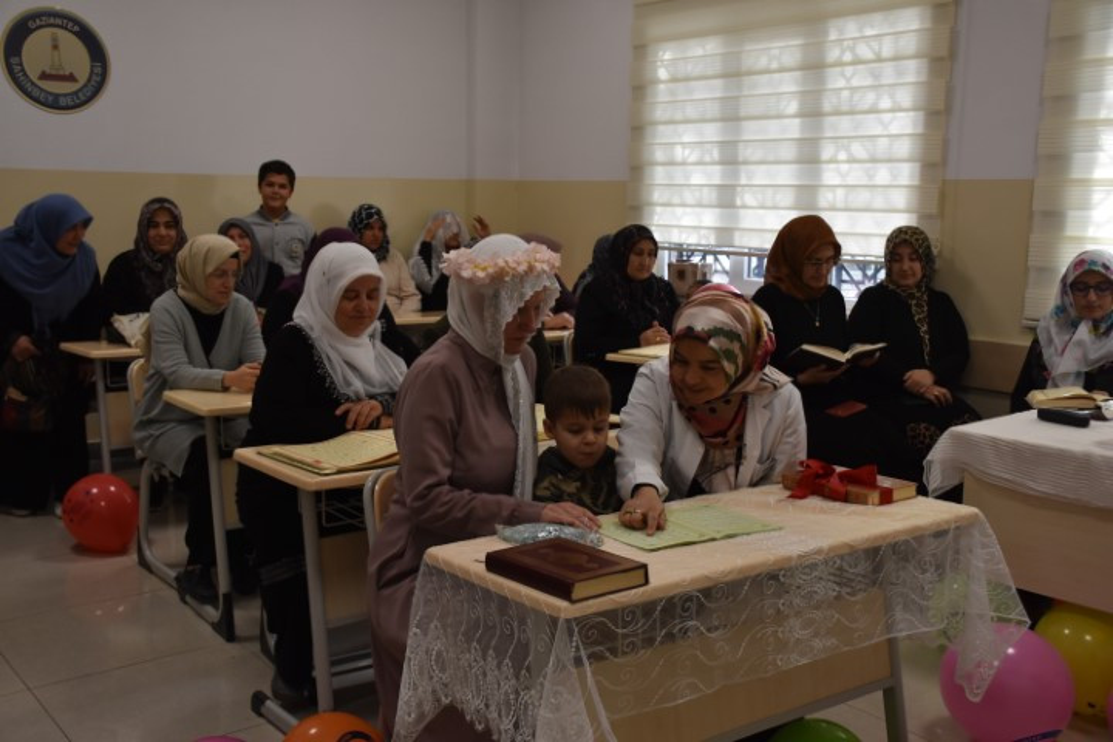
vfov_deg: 36.9
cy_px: 371
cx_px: 556
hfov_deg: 53.1
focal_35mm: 36
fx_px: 1113
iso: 800
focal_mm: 24
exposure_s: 1/100
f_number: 5
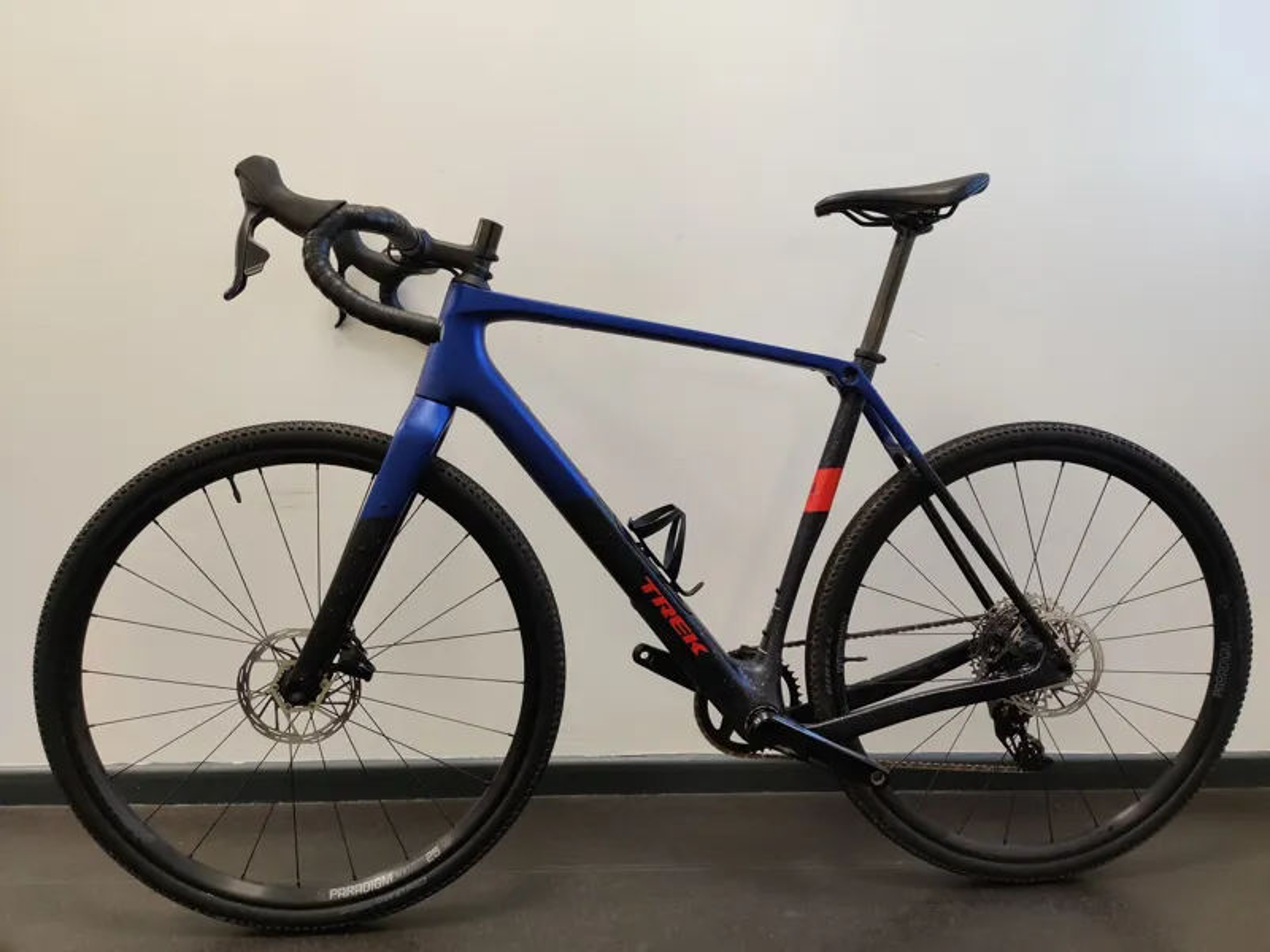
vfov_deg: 51.4
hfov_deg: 65.3
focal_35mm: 27
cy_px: 476
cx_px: 635
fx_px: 991
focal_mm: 4.75
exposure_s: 1/50
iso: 400
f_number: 1.65
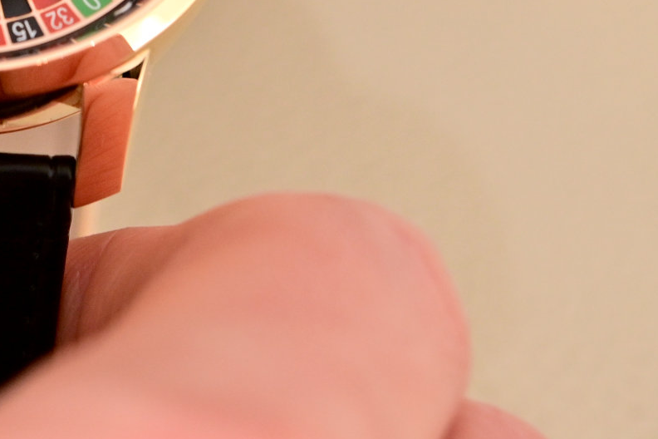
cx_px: -36
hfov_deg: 12.7
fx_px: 2906
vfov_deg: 8.5
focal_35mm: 159
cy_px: -131
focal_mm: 60
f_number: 6.3
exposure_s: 1/60
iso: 800
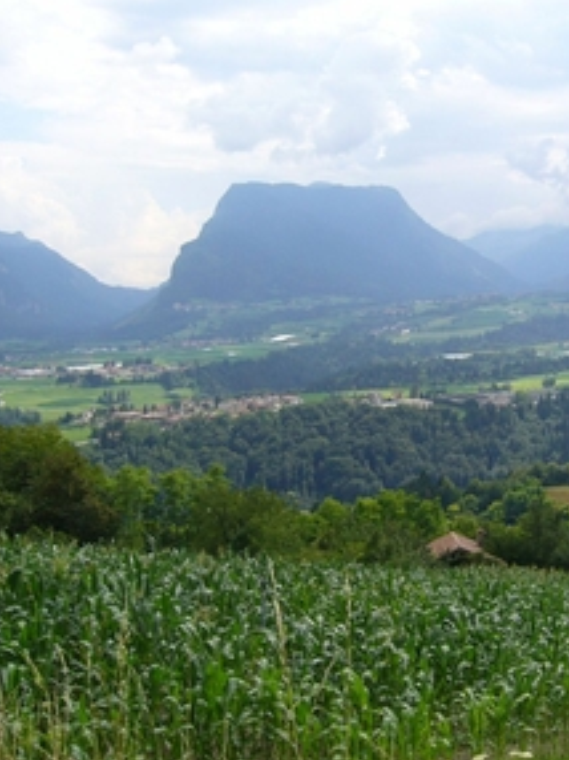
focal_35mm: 49
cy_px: 372
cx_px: 399
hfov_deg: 29.3
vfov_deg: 38.9
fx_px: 1076
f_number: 5.6
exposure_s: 1/250
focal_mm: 5.8
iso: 80
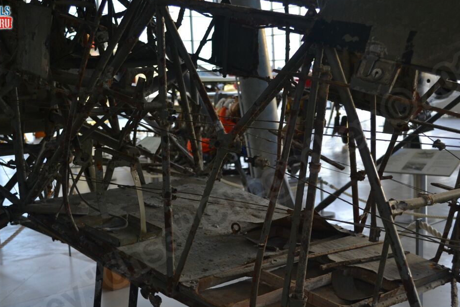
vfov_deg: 25.4
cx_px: 236
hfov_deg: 37.5
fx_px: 677
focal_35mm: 53
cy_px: 201
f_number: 4.2
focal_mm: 26
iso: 400
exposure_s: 1/60
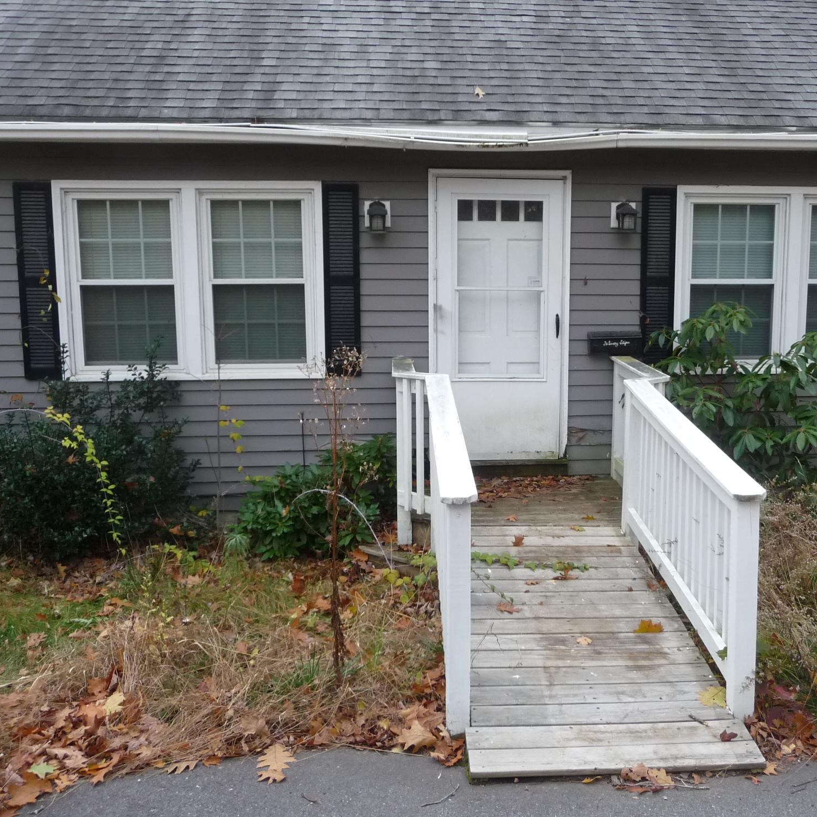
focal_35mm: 34
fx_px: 908
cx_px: 511
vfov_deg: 48.5
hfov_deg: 48.0
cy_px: 408
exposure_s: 1/100
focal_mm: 4.7
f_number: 3.3
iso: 200
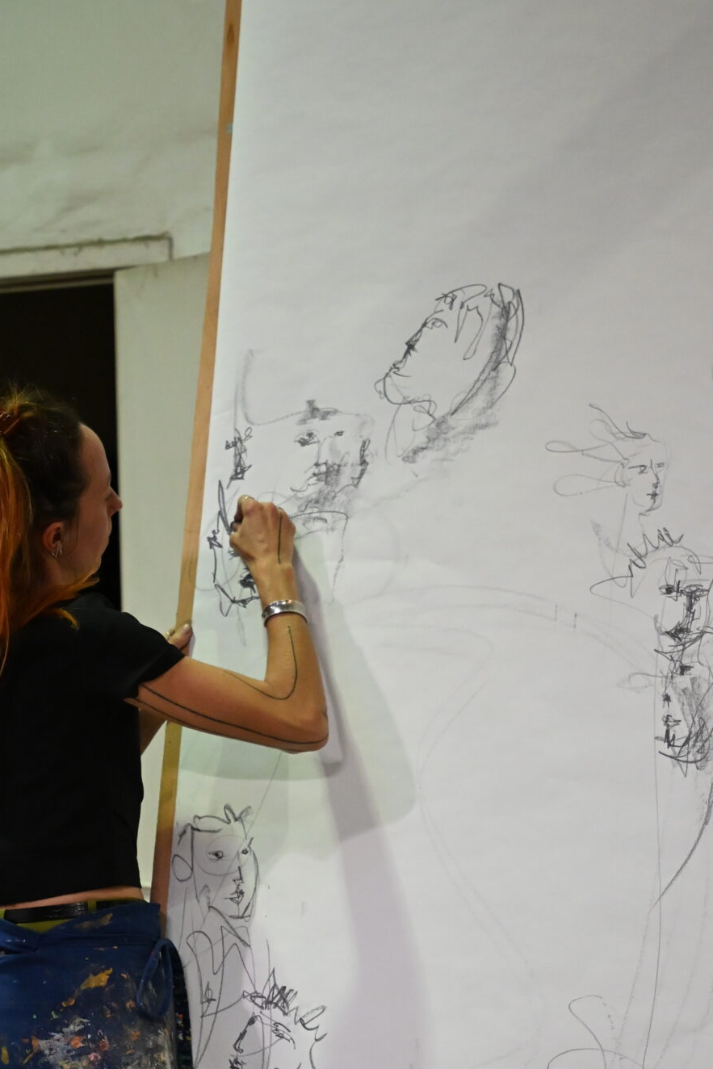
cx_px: 362
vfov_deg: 10.1
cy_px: 800
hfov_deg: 6.8
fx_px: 6029
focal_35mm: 203
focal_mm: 105
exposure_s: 1/250
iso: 4500
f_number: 2.8
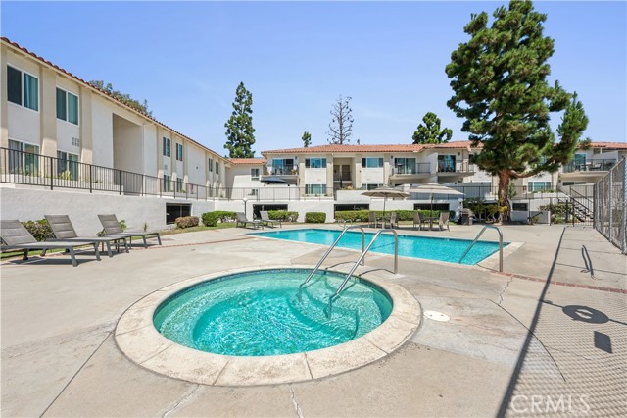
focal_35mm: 14
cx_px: 314
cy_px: 209
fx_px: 244
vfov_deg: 81.1
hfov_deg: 104.3
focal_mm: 14
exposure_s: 1/320
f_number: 10
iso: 100
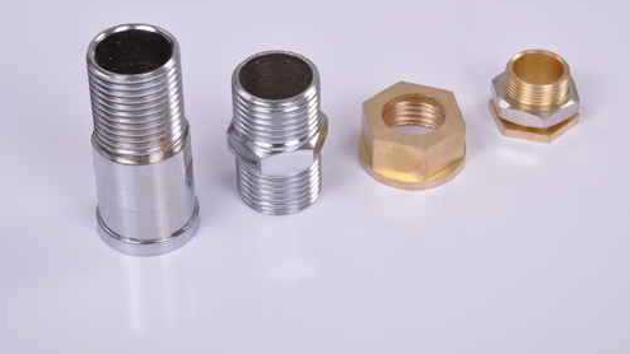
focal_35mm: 111
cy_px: 153
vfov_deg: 10.9
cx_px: 316
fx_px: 1854
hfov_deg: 19.3
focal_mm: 70
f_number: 36
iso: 200
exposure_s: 1/125
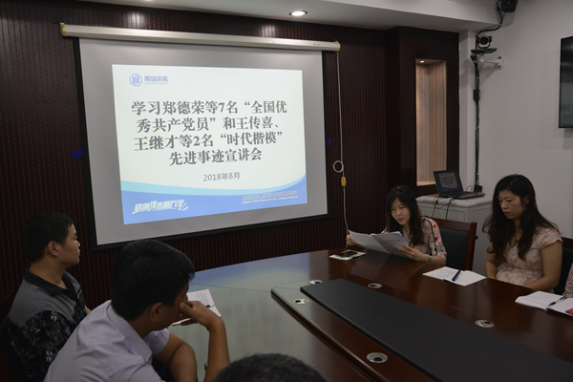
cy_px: 191
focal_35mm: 30
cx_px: 286
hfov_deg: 61.9
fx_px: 477
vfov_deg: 43.6
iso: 1000
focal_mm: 30
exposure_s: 1/125
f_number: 5.6
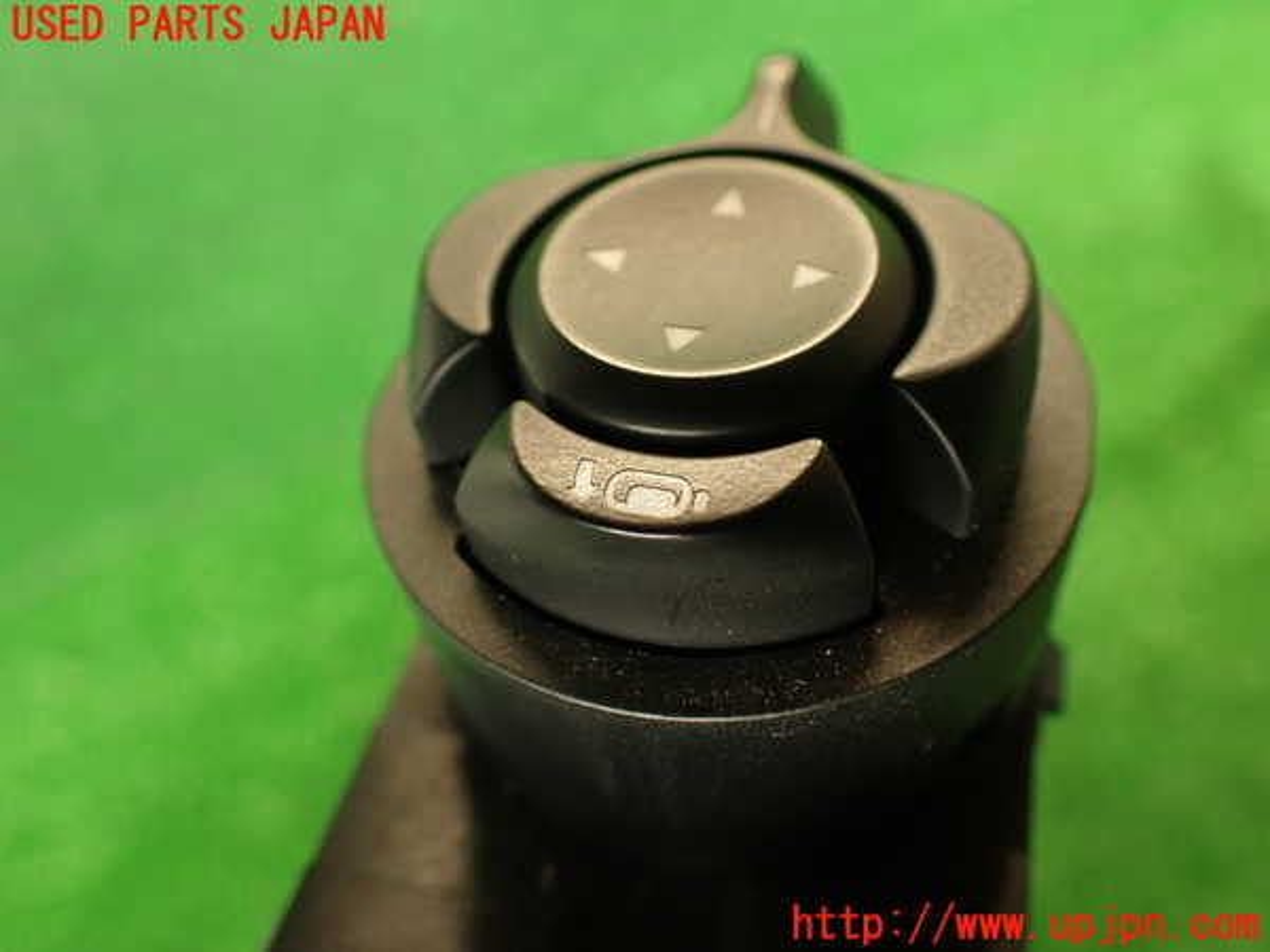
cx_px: 635
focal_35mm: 30
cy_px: 476
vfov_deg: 46.8
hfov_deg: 60.0
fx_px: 1101
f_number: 2.3
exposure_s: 1/40
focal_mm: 5.4
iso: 200
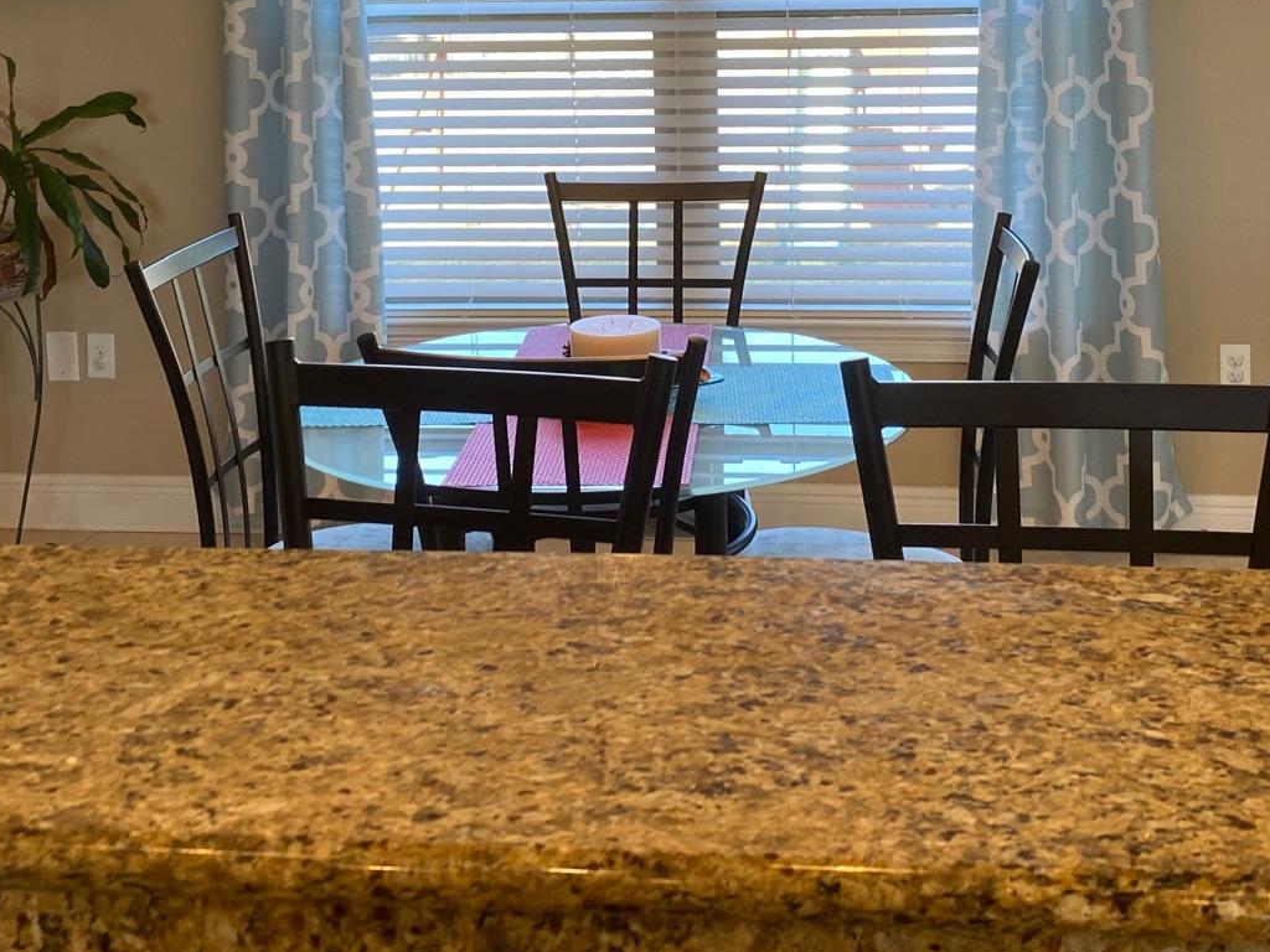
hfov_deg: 36.8
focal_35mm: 52
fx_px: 1908
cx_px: 645
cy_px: 126
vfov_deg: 27.2
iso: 80
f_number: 1.8
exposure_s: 1/120
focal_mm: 4.25
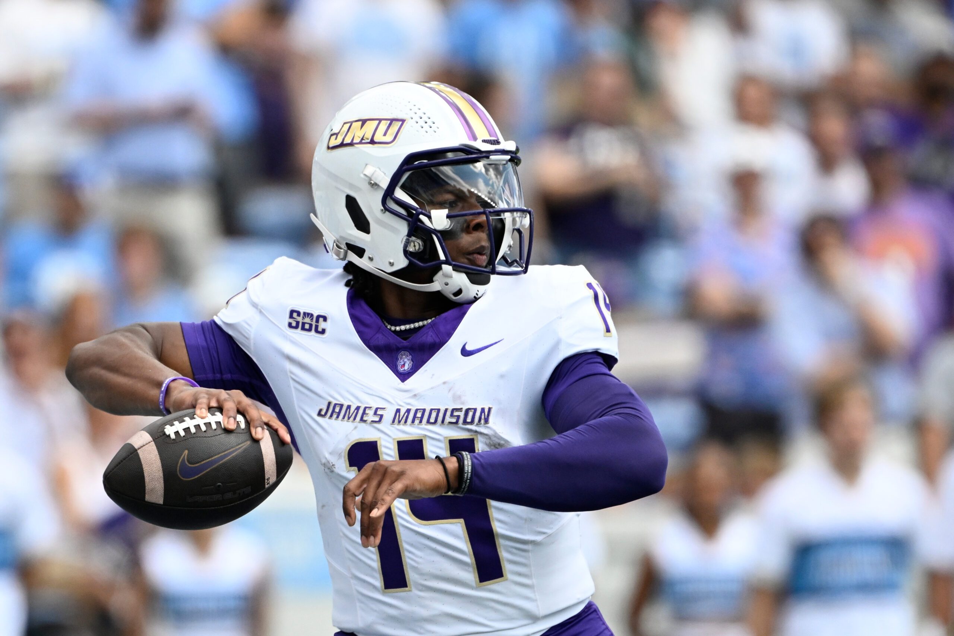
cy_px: 318
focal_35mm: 400
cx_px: 477
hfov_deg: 5.2
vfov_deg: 3.4
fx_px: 10600
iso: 1600
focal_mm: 400
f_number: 4
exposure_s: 1/8000
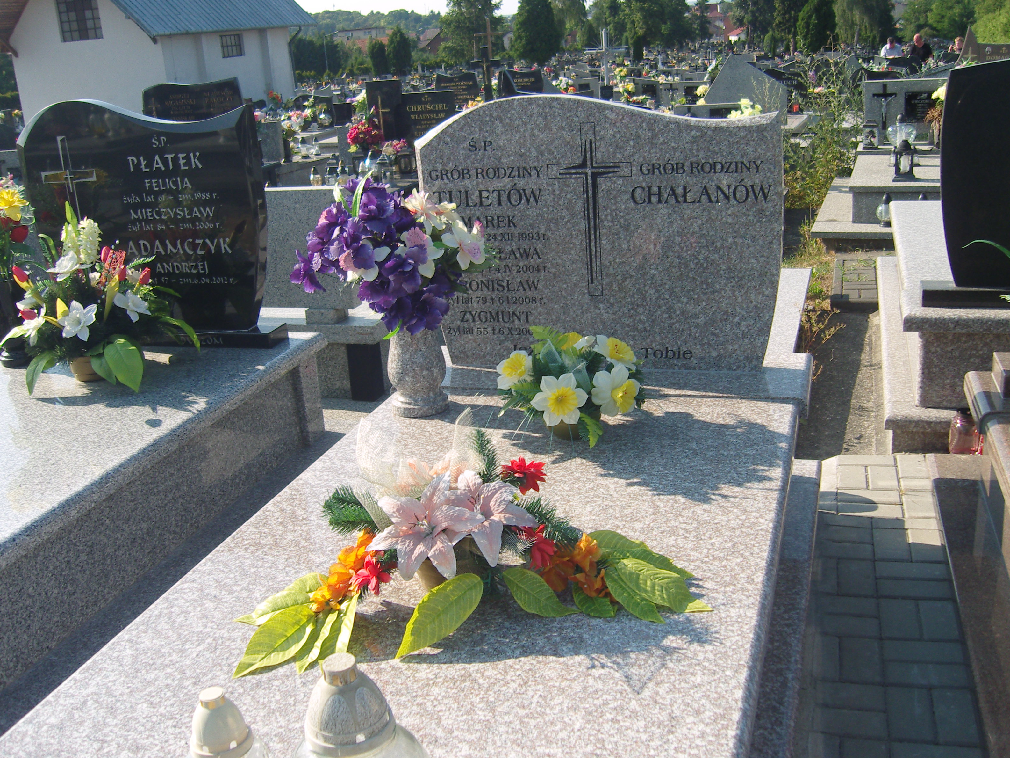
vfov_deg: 40.7
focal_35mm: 35
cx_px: 510
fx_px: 1021
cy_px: 378
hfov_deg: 52.6
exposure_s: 1/200
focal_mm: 7.3
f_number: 7
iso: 100
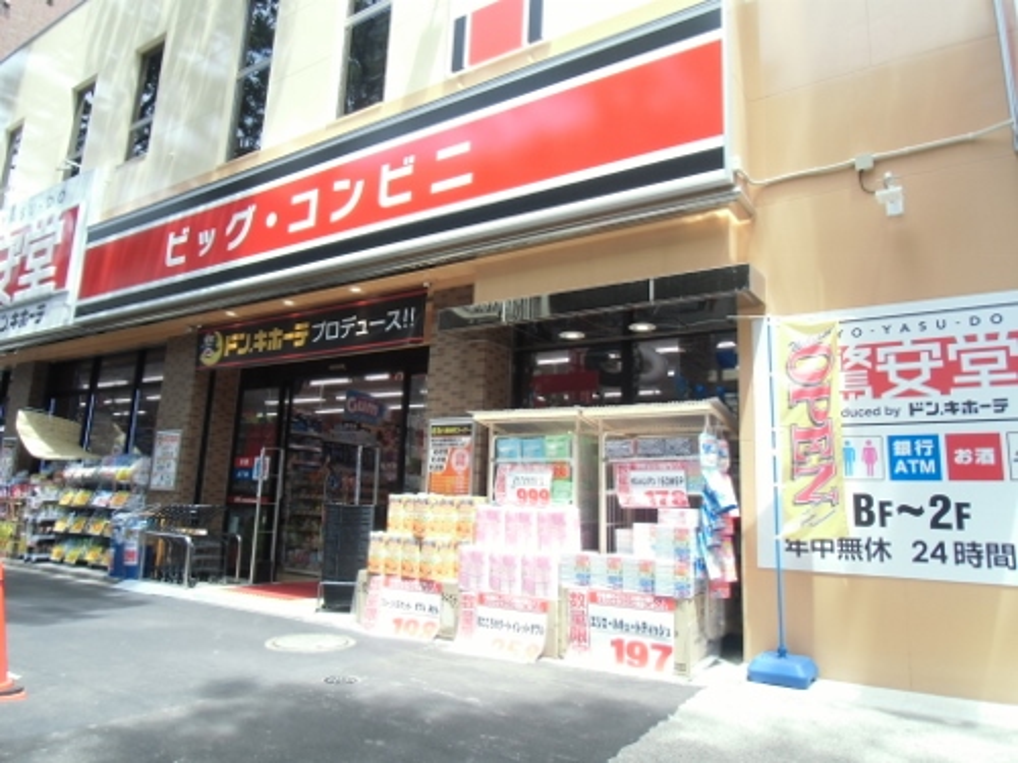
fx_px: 706
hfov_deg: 71.6
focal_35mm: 24
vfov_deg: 56.8
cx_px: 509
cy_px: 382
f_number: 3
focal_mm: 4.24
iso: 64
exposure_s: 1/125
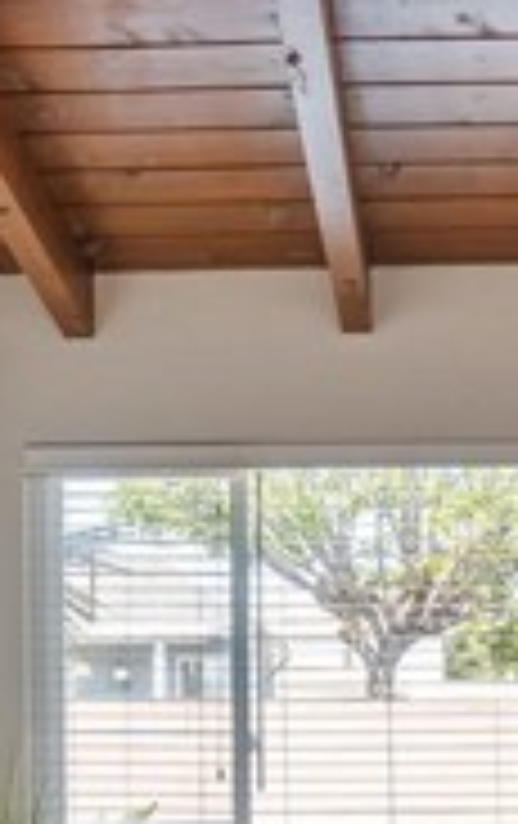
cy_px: 772
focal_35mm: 64
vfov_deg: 30.3
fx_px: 1440
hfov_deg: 20.1
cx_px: 450
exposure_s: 1/50
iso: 125
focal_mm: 18
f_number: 8
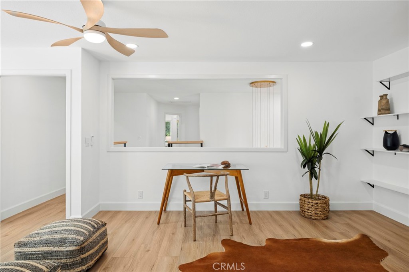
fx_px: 250
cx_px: 204
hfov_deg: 78.6
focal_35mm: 22
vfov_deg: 57.1
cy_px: 136
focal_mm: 22
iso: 125
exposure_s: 1/13
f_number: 9
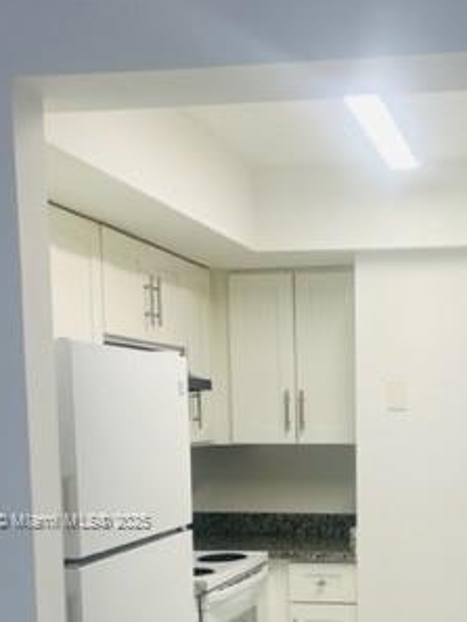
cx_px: 410
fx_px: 1007
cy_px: 521
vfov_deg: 33.1
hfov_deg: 25.4
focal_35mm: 56
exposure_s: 1/179
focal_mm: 5.7
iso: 40
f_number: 1.5
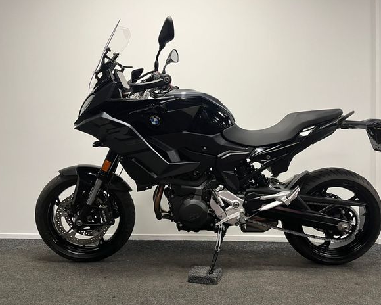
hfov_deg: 62.1
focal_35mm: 28
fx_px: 316
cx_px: 206
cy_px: 155
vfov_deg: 51.5
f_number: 1.6
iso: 80
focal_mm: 5.1
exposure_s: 1/50
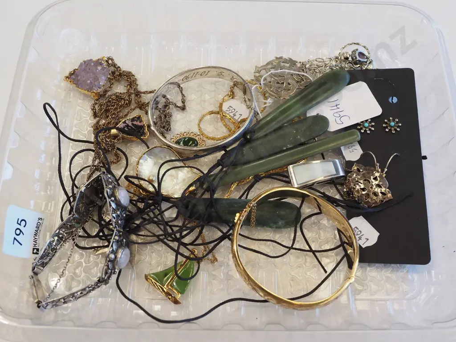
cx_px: 228
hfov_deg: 49.0
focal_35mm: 38
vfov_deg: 37.7
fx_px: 501
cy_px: 171
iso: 1600
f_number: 5.6
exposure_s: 1/200
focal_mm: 19
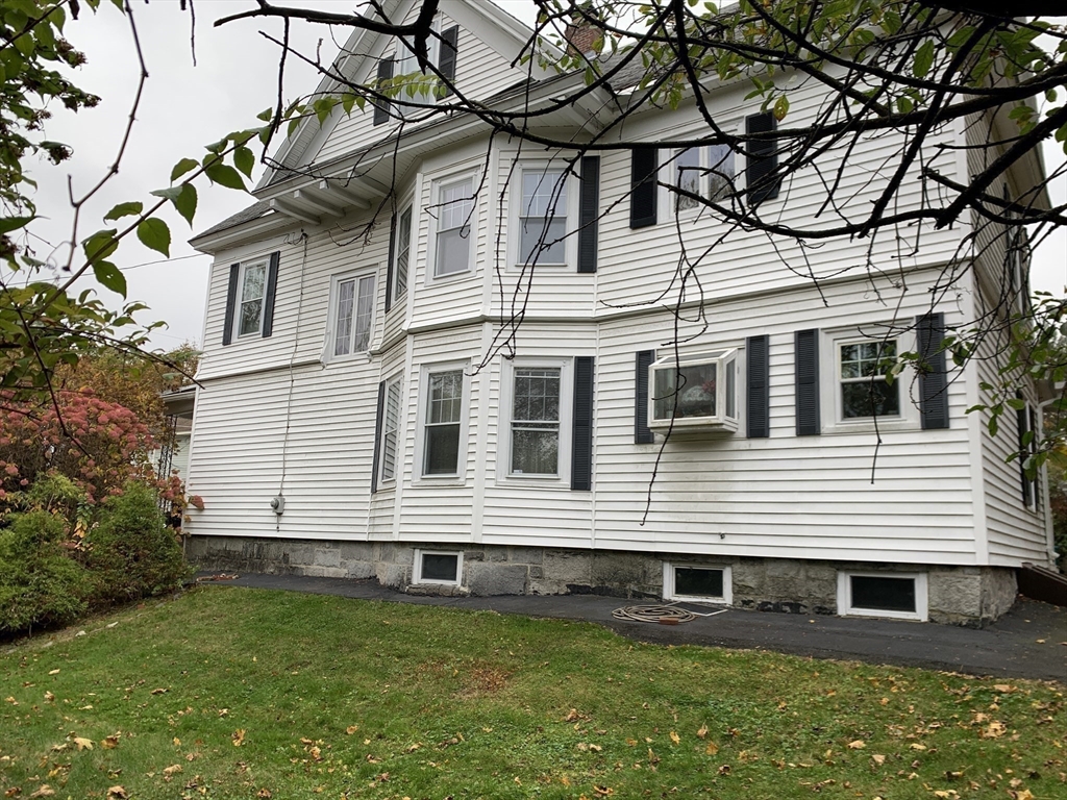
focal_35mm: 26
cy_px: 400
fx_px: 801
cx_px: 534
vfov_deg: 53.1
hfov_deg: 67.3
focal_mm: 4.25
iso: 25
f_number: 1.8
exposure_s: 1/170
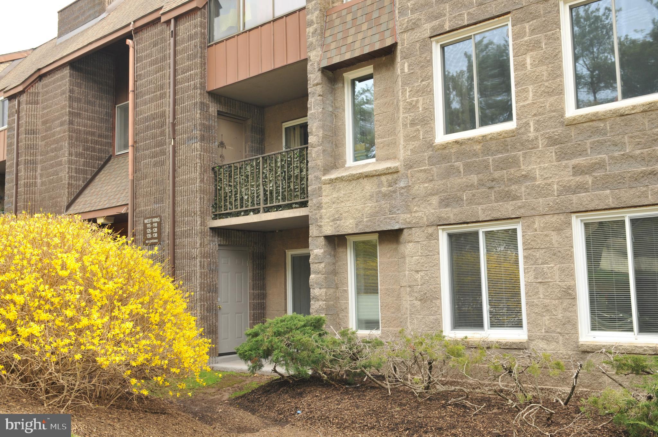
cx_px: 329
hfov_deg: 55.2
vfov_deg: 38.3
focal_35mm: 34
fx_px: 630
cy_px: 218
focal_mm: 23
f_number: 6.3
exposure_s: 1/160
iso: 200
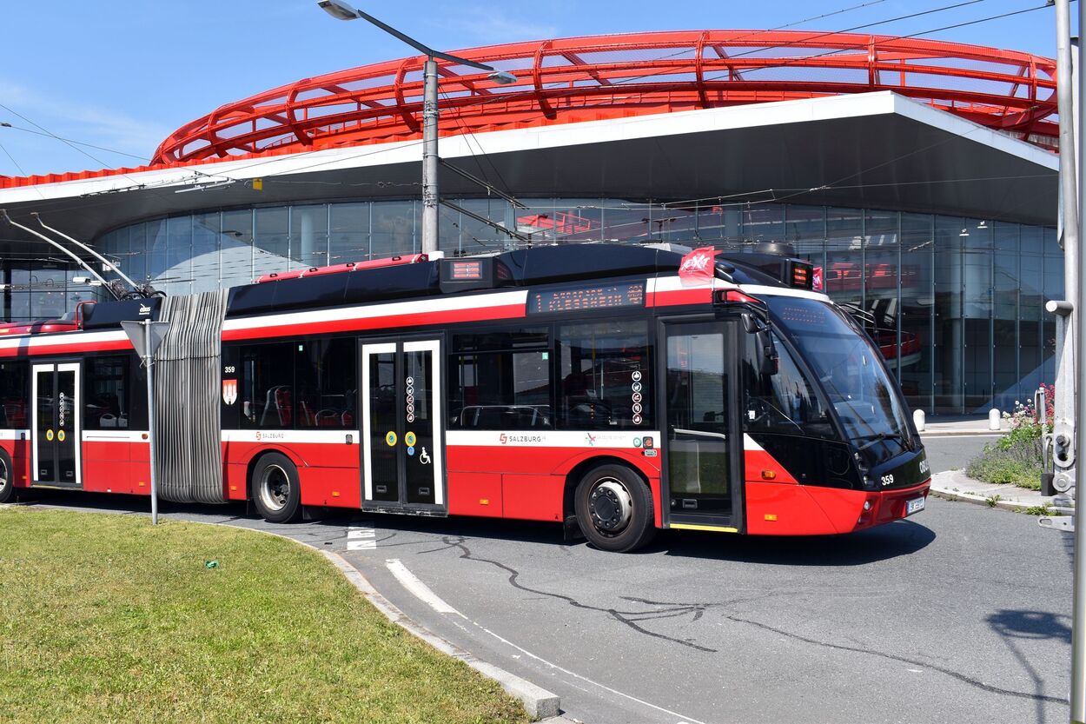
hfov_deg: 55.1
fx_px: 1041
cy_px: 362
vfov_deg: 38.4
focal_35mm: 34
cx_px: 543
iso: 200
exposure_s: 1/320
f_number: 9
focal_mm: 23
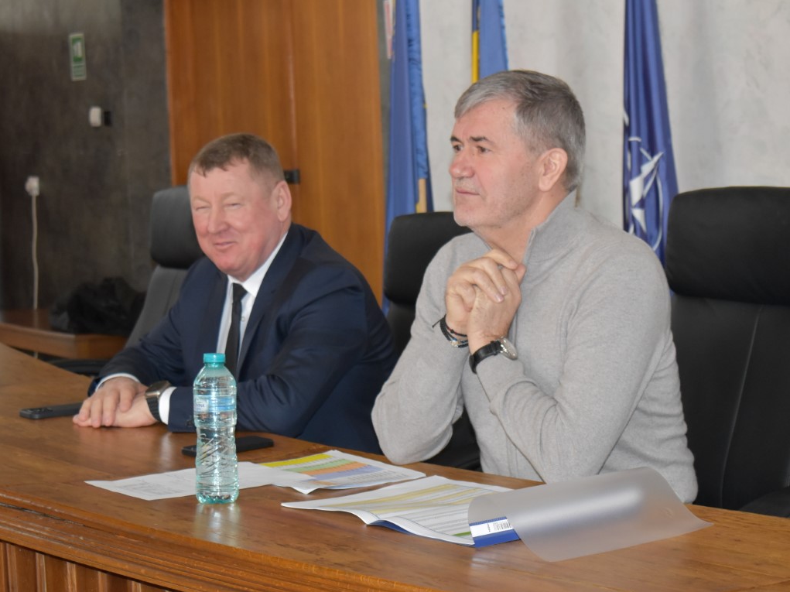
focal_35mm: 90
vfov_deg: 16.5
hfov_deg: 21.9
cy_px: 296
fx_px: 2043
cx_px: 395
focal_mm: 55
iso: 2000
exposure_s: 1/60
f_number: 5.6
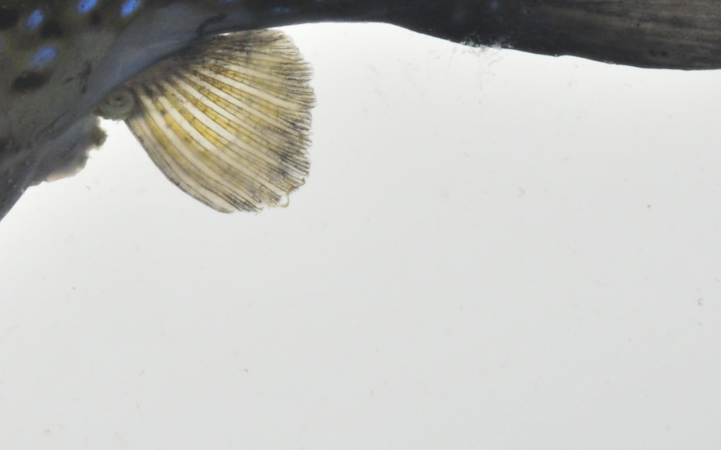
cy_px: -101
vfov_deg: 3.0
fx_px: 8455
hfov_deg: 4.9
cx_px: -50
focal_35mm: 430
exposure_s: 1/60
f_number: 25
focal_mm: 105
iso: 200
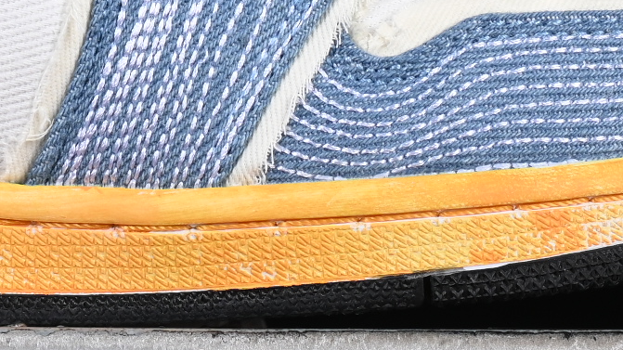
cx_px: -15
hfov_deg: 6.9
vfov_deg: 3.9
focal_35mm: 313
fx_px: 5169
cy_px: -205
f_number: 8
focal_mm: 48
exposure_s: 1/80
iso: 160
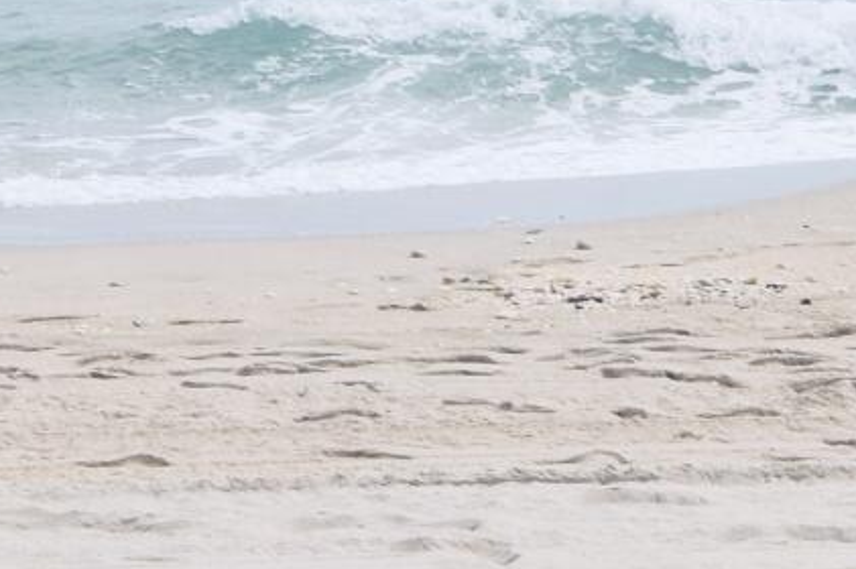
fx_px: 5084
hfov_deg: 9.6
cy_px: -305
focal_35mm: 214
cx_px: 220
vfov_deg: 6.3
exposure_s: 1/200
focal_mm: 20
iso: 100
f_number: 11
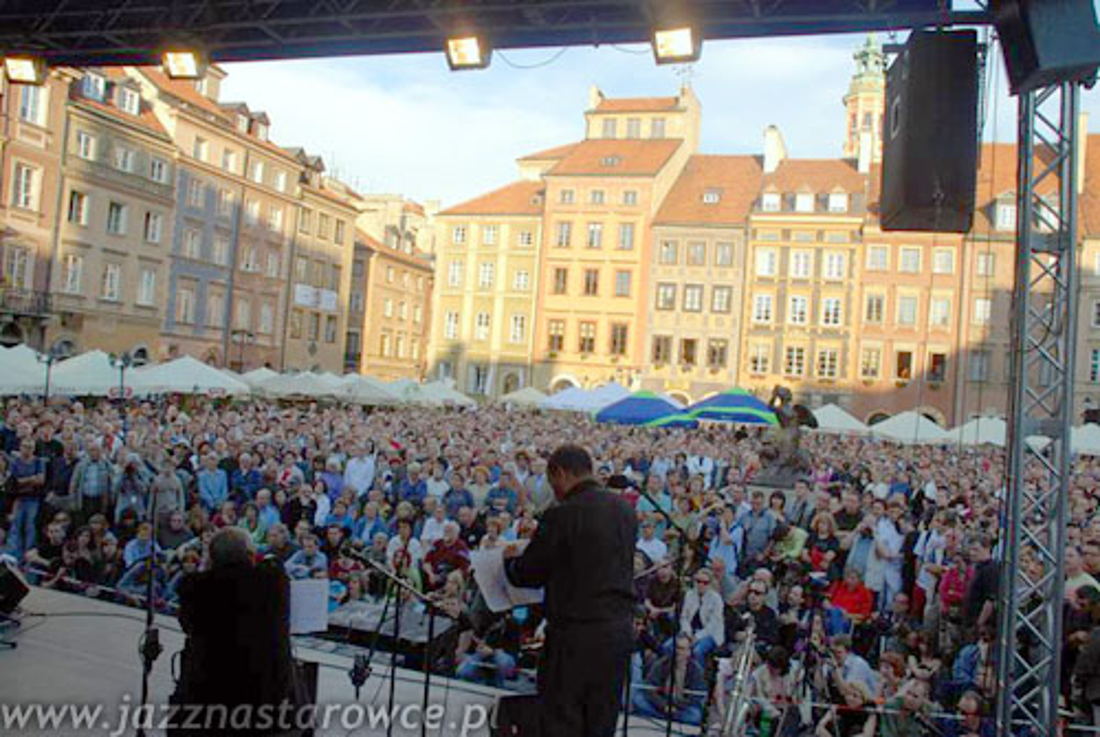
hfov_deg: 61.9
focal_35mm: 30
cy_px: 368
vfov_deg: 43.7
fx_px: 918
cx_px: 550
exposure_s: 1/125
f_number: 5.6
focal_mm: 20
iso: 100
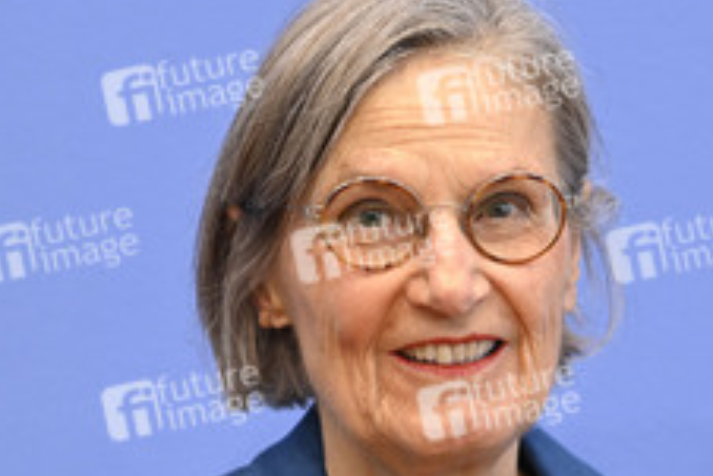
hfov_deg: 8.6
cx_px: 415
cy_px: 325
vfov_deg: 5.8
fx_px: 4736
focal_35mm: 239
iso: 5000
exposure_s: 1/400
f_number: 4.5
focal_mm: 120
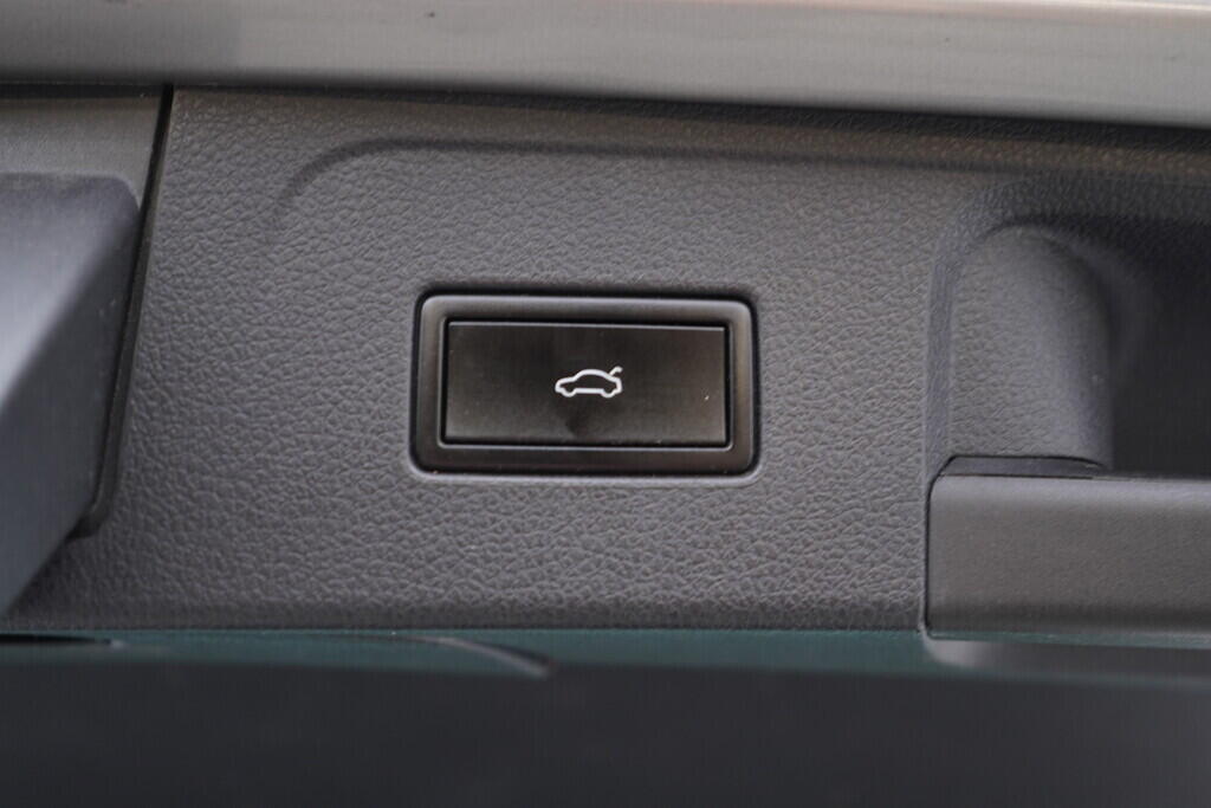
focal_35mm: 36
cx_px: 606
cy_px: 404
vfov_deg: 36.9
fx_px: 1211
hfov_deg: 53.1
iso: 200
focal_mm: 24
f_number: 2.8
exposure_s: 1/40
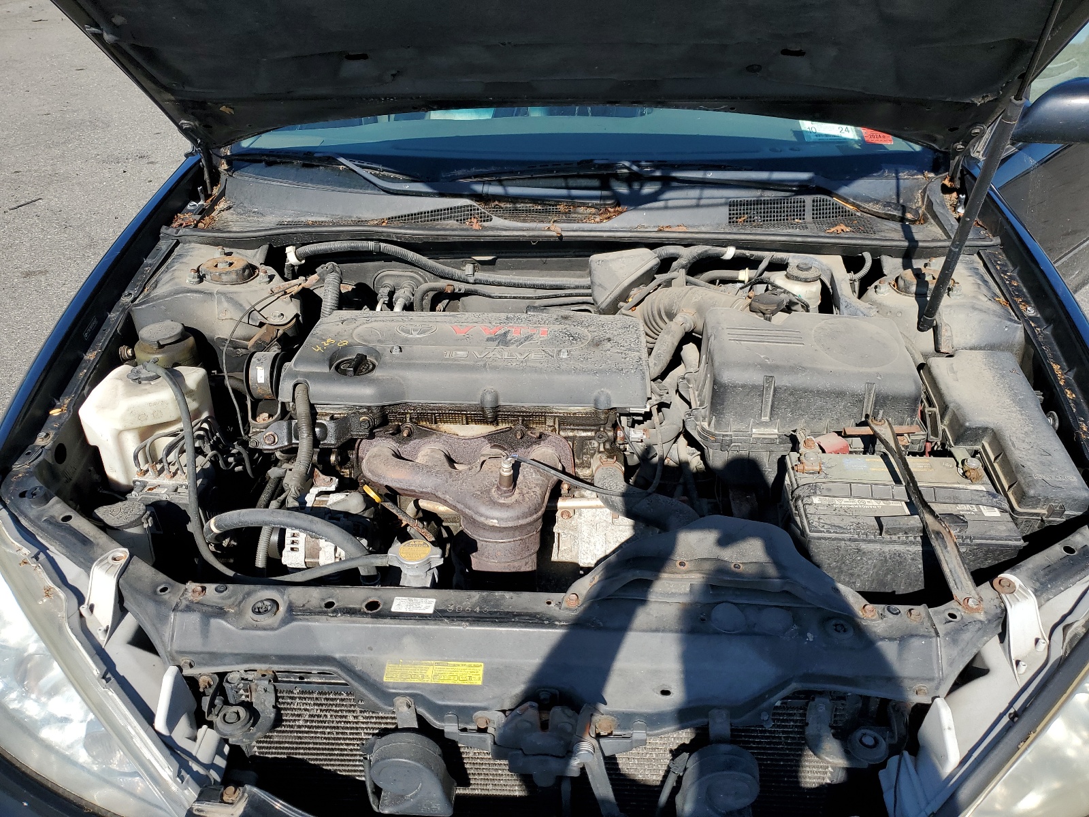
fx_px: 818
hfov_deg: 67.3
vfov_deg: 53.1
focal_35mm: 26
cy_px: 408
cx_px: 544
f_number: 1.5
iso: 50
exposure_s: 1/2500
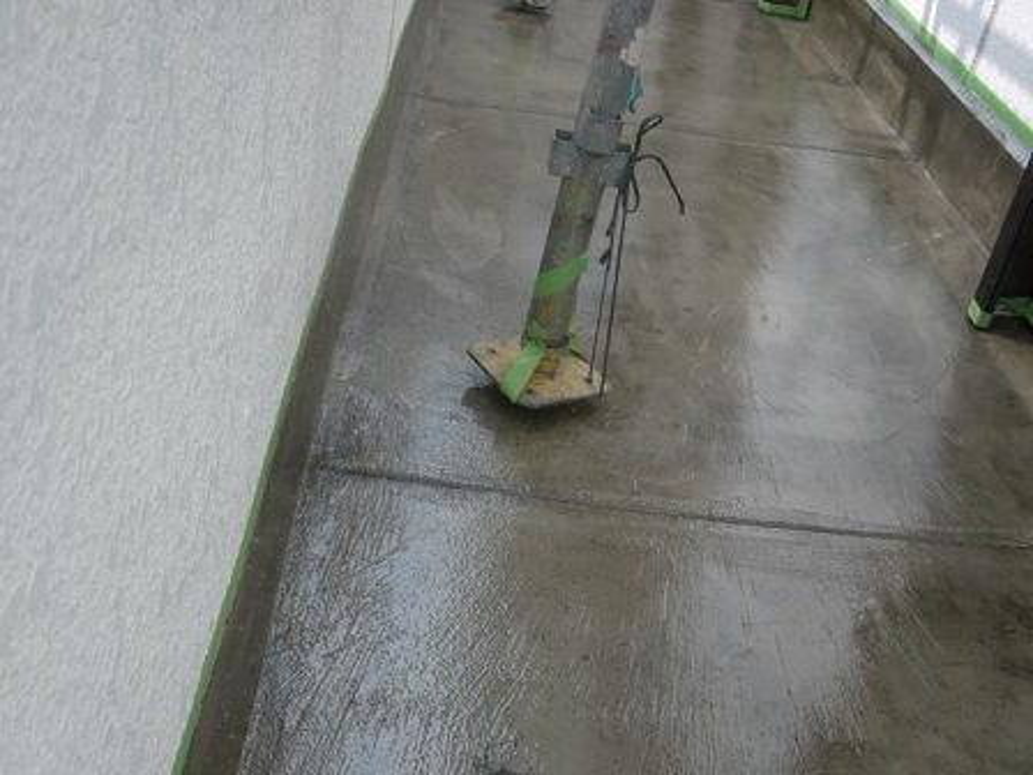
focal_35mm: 38
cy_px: 388
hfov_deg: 49.0
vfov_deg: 37.7
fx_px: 1134
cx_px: 516
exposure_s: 1/250
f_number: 3.9
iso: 64
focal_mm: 6.66
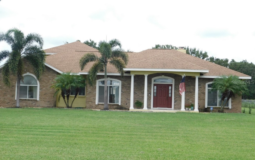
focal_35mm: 48
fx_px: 334
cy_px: 82
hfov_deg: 41.8
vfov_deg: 26.9
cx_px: 127
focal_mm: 8
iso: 125
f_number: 3.7
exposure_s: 1/640
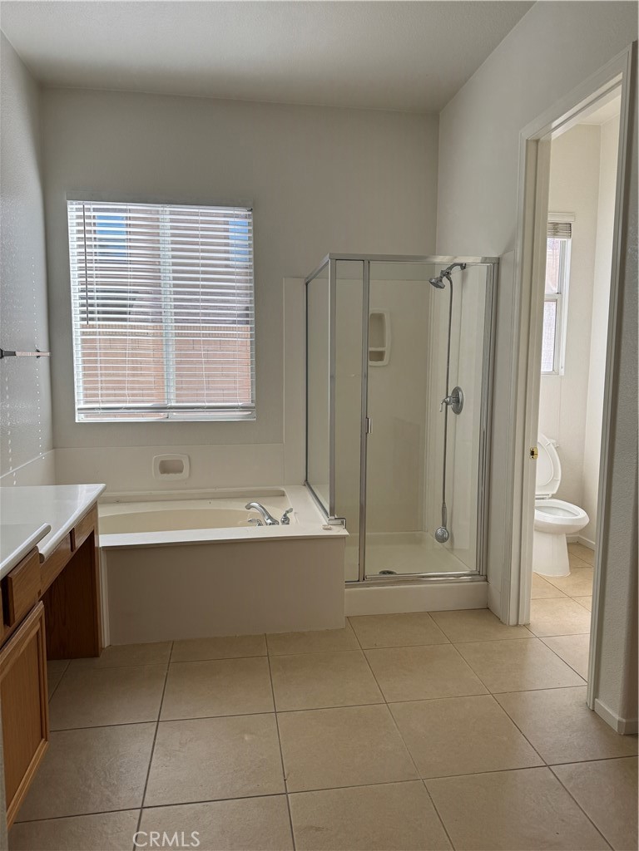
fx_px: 591
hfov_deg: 56.8
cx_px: 320
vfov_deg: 71.6
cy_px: 426
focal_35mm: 24
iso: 80
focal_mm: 6.76
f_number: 1.78
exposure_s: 1/707
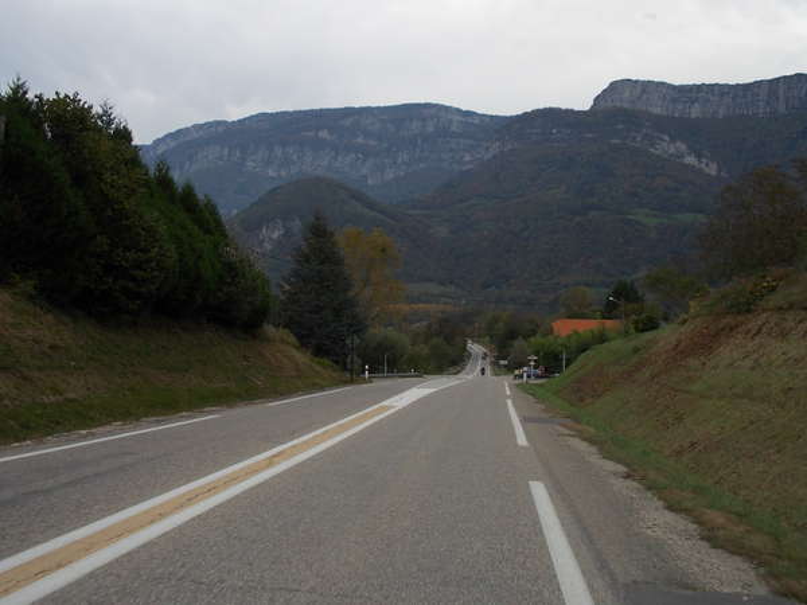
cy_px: 302
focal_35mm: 38
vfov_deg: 37.7
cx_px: 404
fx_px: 886
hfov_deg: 49.0
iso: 80
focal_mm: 5.3
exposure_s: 1/125
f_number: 3.1
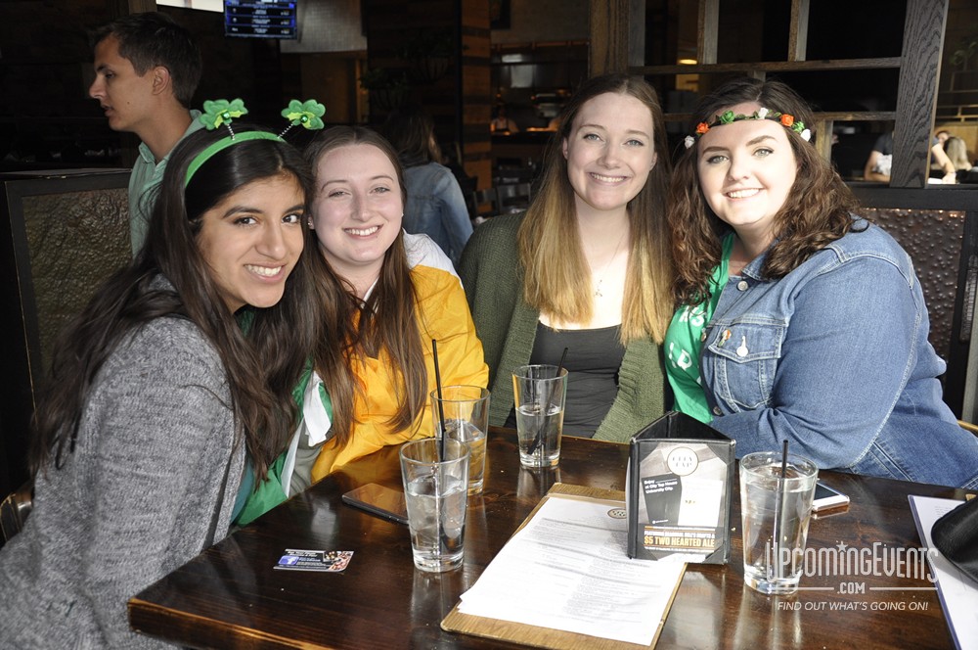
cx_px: 489
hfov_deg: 53.2
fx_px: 977
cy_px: 325
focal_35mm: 36
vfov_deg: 36.8
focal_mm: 24
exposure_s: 1/160
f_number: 3.8
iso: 400
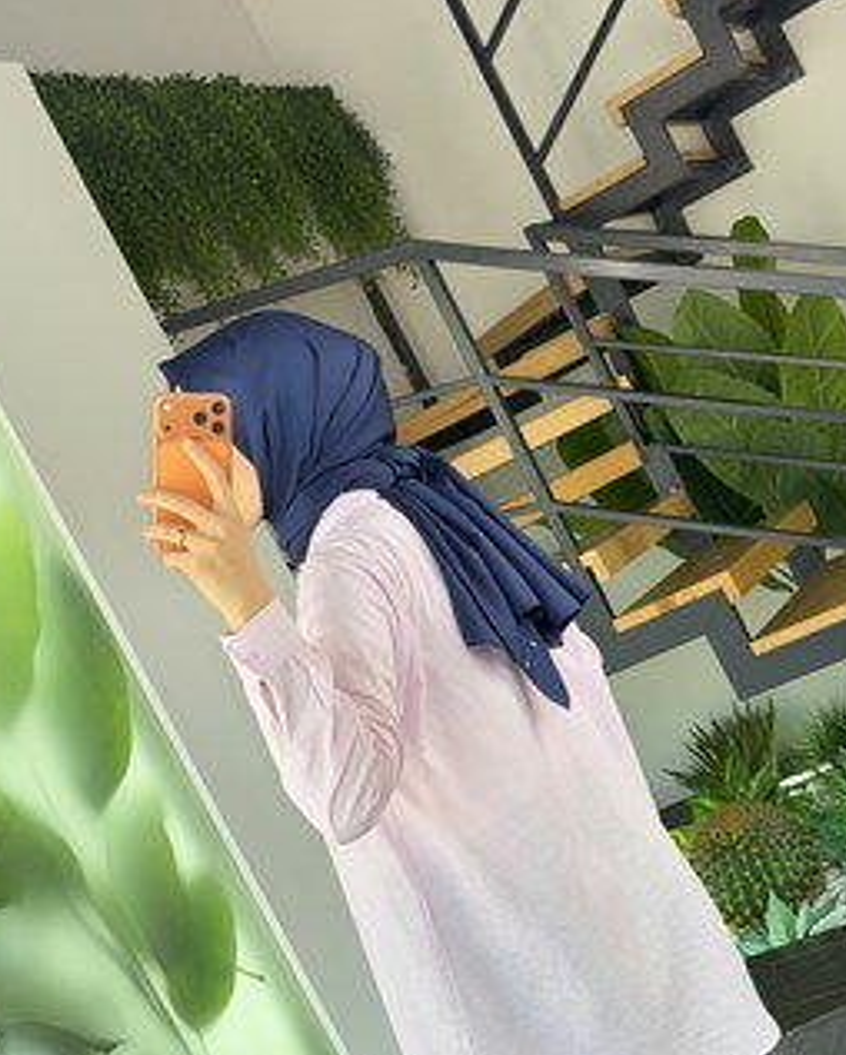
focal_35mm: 61
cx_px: 416
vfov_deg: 30.9
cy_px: 624
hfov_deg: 25.0
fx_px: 1907
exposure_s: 1/155
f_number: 1.78
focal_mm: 6.76
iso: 64
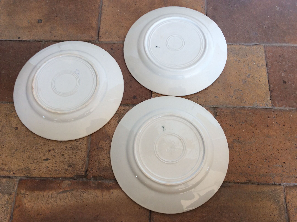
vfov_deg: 44.1
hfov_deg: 56.9
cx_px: 148
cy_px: 111
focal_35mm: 32
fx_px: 274
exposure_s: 1/50
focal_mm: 3.3
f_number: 2.4
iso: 32
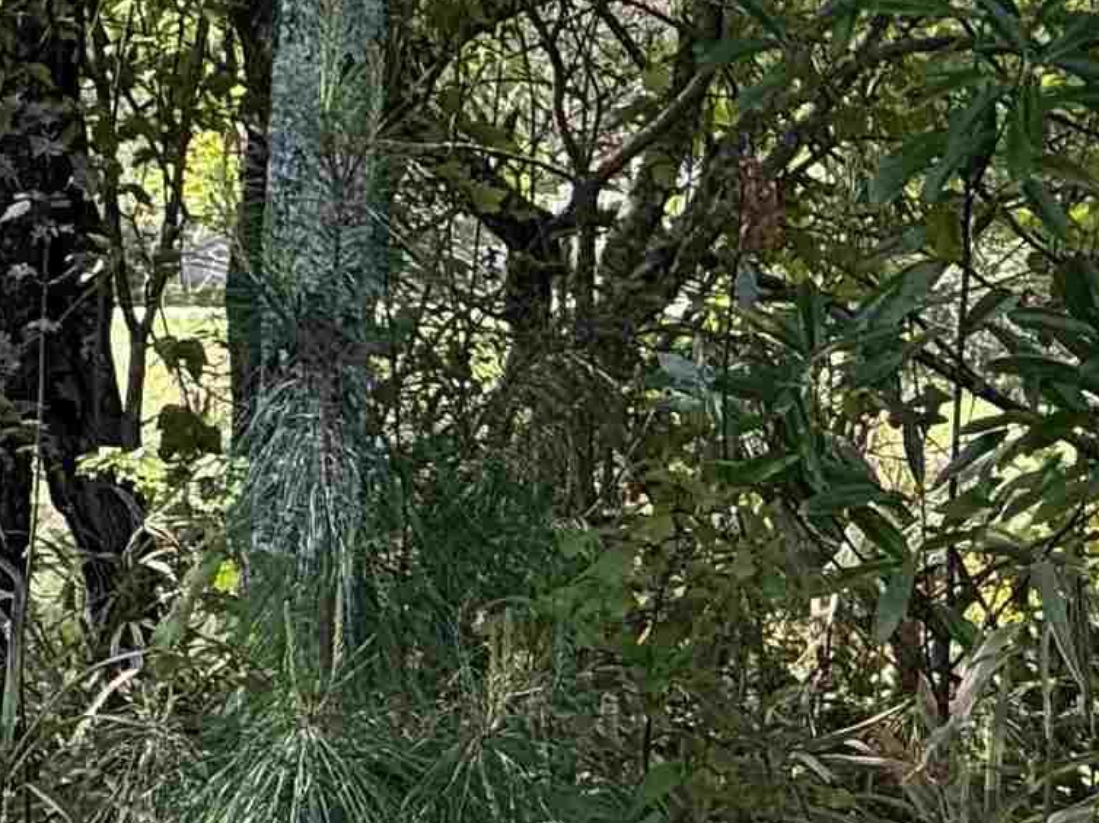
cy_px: 1368
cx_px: 2232
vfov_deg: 3.0
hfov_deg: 4.0
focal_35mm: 489
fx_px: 15520
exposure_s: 1/318
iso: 64
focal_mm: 15.66
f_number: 2.8
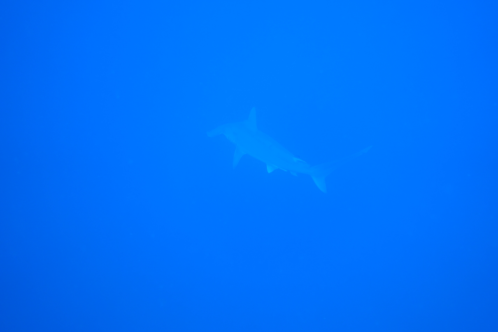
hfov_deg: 33.9
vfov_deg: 23.0
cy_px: 166
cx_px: 249
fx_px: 816
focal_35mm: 59
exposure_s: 1/60
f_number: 2.8
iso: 125
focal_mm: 21.79
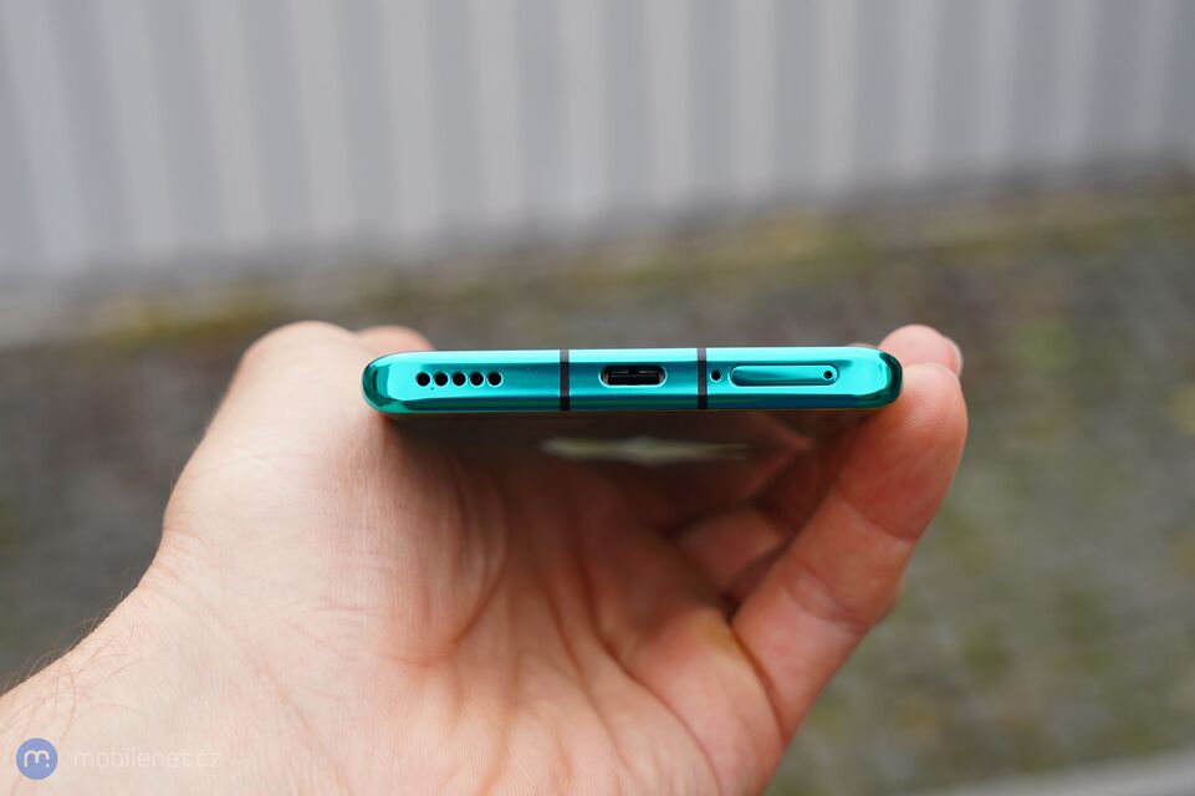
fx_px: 1394
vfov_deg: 31.9
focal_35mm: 42
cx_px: 598
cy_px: 398
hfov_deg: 46.4
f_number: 5
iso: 100
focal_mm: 42
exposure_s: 1/125
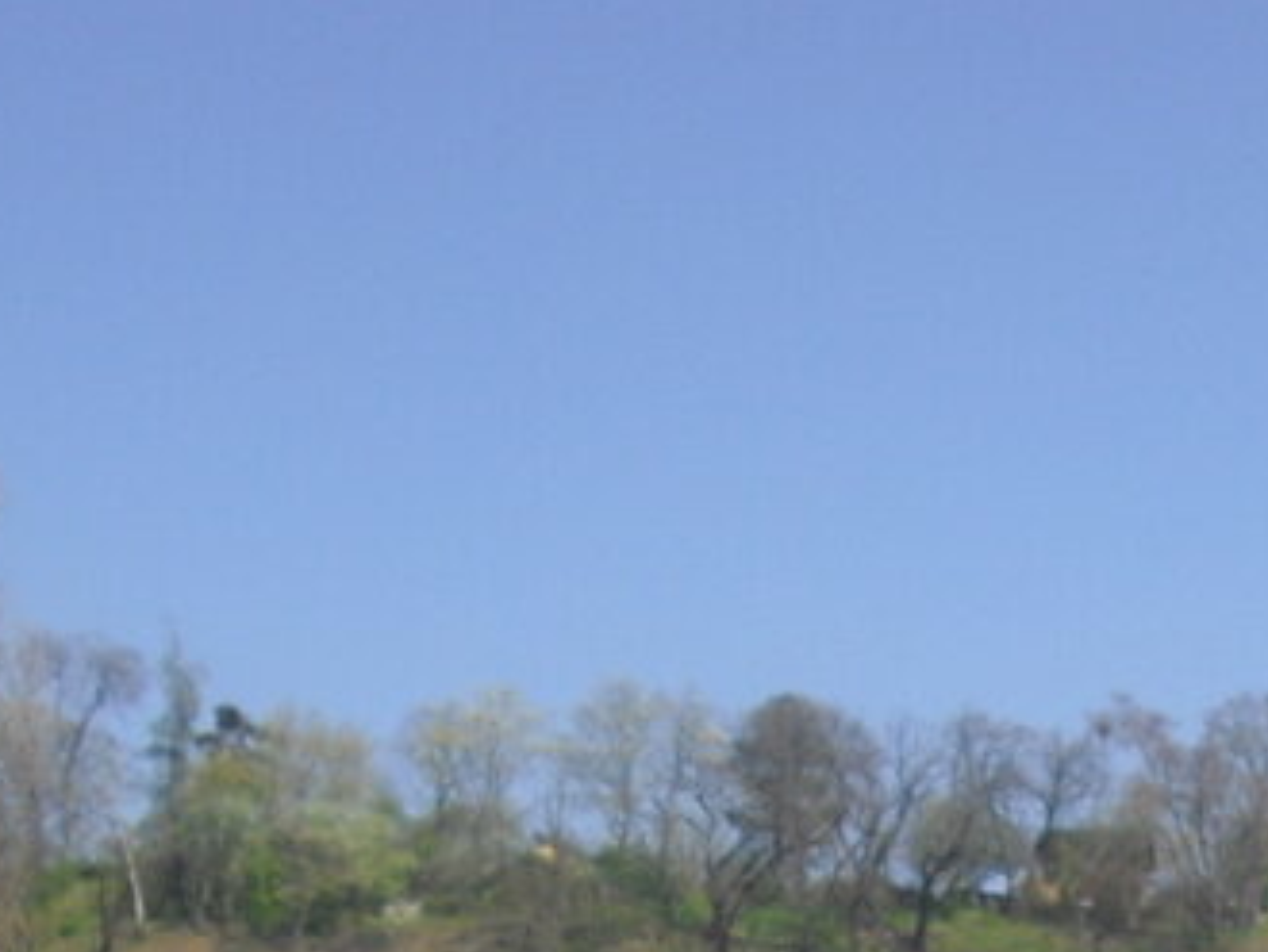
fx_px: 5059
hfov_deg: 13.9
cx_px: 1510
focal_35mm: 138
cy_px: 1651
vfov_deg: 10.2
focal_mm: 6.2
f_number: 5.6
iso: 64
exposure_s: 1/250
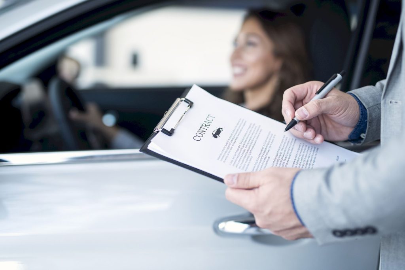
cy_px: 135
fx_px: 563
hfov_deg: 39.6
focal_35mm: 50
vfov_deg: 27.0
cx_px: 202
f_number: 1.8
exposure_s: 1/320
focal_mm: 50
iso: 320
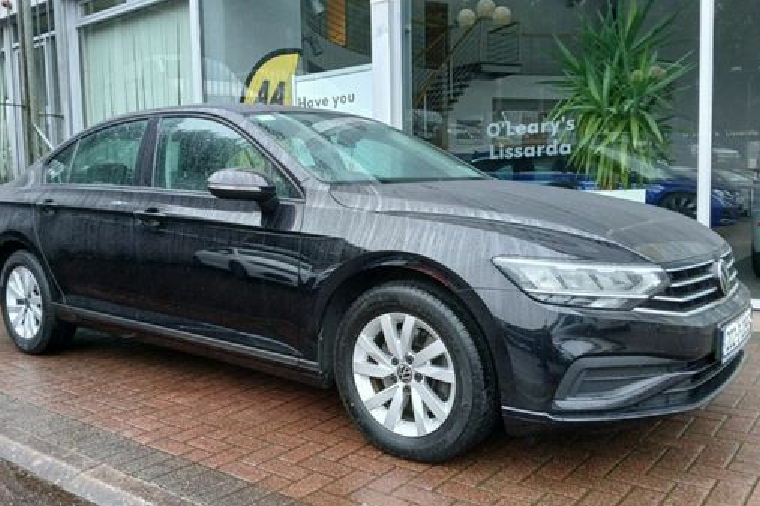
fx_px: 676
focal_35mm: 32
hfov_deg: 58.6
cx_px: 342
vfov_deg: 41.1
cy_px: 265
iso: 100
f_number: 1.8
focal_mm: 3.98
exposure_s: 1/50
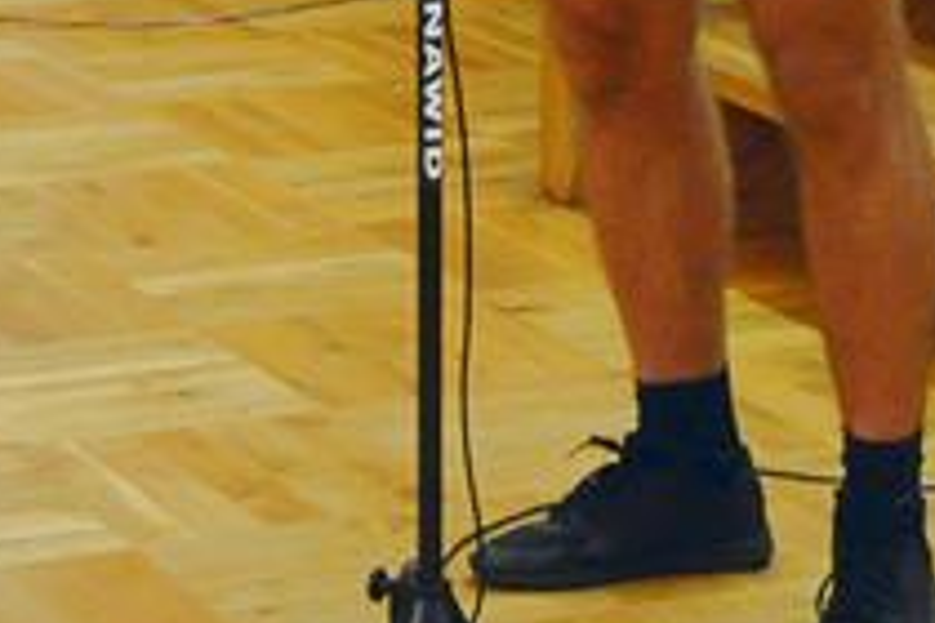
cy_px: -447
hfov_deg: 11.7
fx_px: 4571
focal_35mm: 176
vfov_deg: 7.6
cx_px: 646
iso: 2500
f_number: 4
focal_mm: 29
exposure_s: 1/60
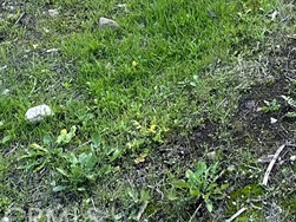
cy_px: -218
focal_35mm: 98
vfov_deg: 13.1
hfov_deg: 17.8
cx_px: 453
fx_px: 838
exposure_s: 1/121
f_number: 1.78
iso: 64
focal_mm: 6.86
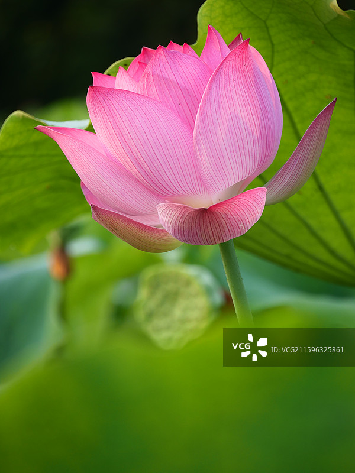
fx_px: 3555
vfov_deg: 7.6
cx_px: 178
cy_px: 236
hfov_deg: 5.7
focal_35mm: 260
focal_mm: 130
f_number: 5.6
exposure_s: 1/320
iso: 320
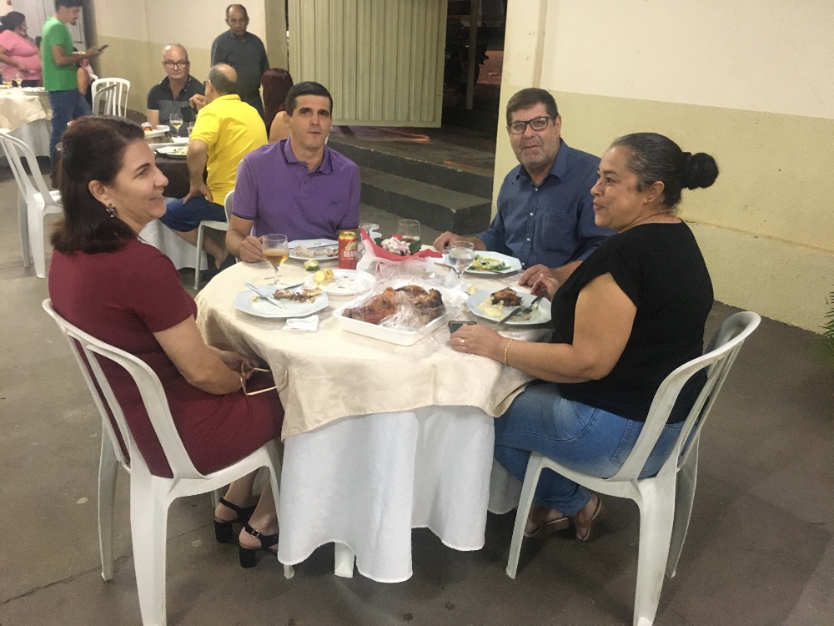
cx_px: 417
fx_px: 699
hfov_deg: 61.7
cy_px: 313
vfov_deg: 48.2
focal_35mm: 29
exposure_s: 1/20
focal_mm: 4.15
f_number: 2.2
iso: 200
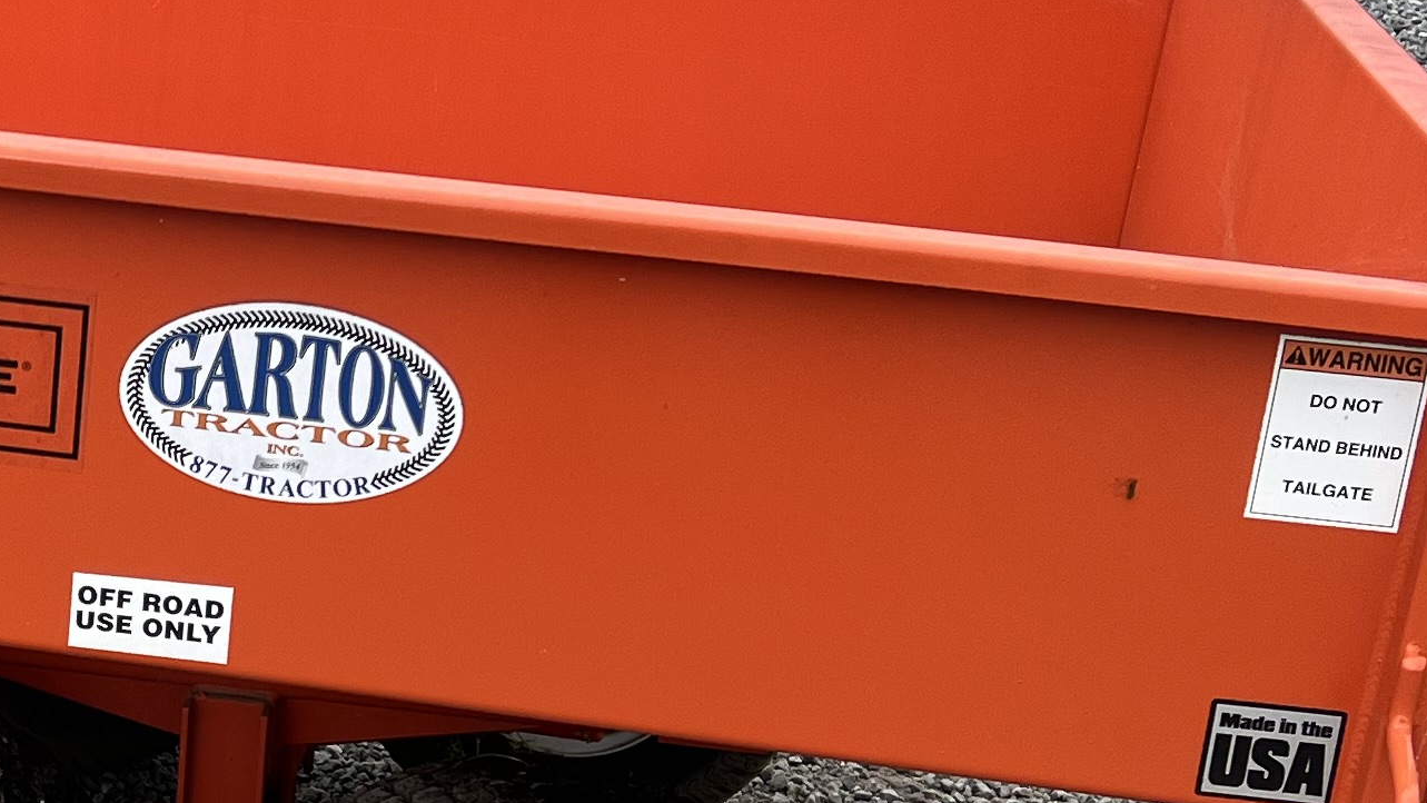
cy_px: 716
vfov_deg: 13.5
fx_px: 3368
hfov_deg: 22.7
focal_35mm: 89
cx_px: -97
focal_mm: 5.7
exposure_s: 1/982
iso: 50
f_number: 1.5
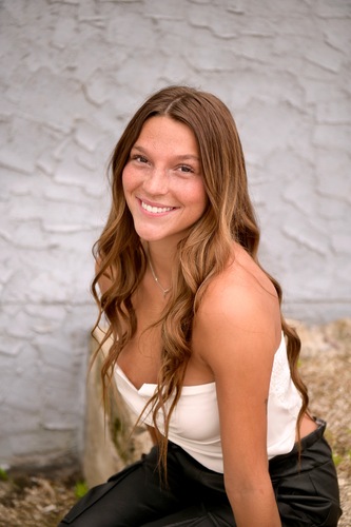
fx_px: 907
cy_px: 264
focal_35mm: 62
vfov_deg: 32.4
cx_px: 176
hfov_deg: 21.9
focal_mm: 62
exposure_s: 1/1000
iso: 200
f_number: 3.5
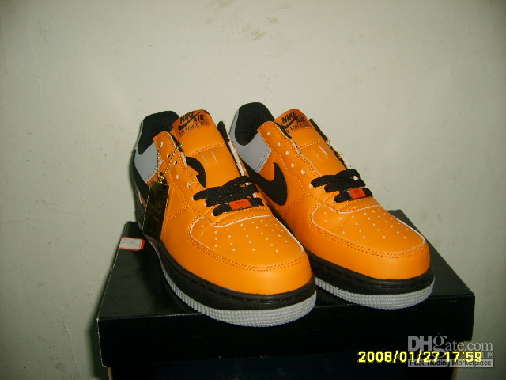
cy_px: 190
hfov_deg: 52.6
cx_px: 253
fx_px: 512
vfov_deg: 40.7
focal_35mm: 35
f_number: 2.8
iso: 100
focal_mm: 5.8
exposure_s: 1/45
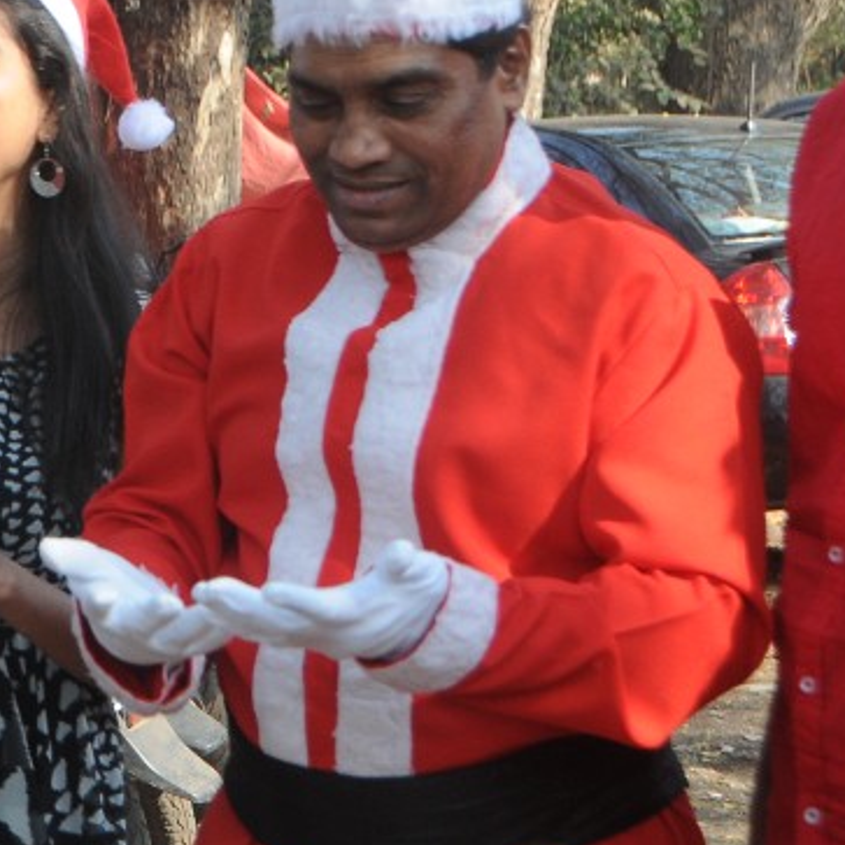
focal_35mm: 162
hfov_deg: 10.6
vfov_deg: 10.8
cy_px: 200
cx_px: -237
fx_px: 4474
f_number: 6.3
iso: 400
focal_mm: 40
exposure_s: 1/200
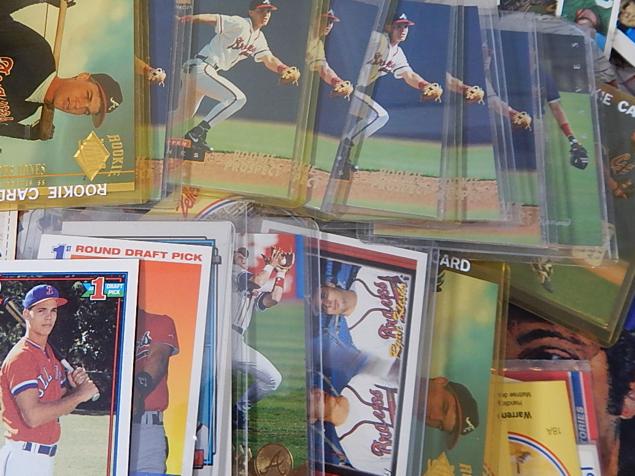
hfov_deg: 53.2
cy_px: 164
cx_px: 230
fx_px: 624
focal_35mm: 34
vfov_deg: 41.3
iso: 180
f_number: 3
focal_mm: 4
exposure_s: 1/30
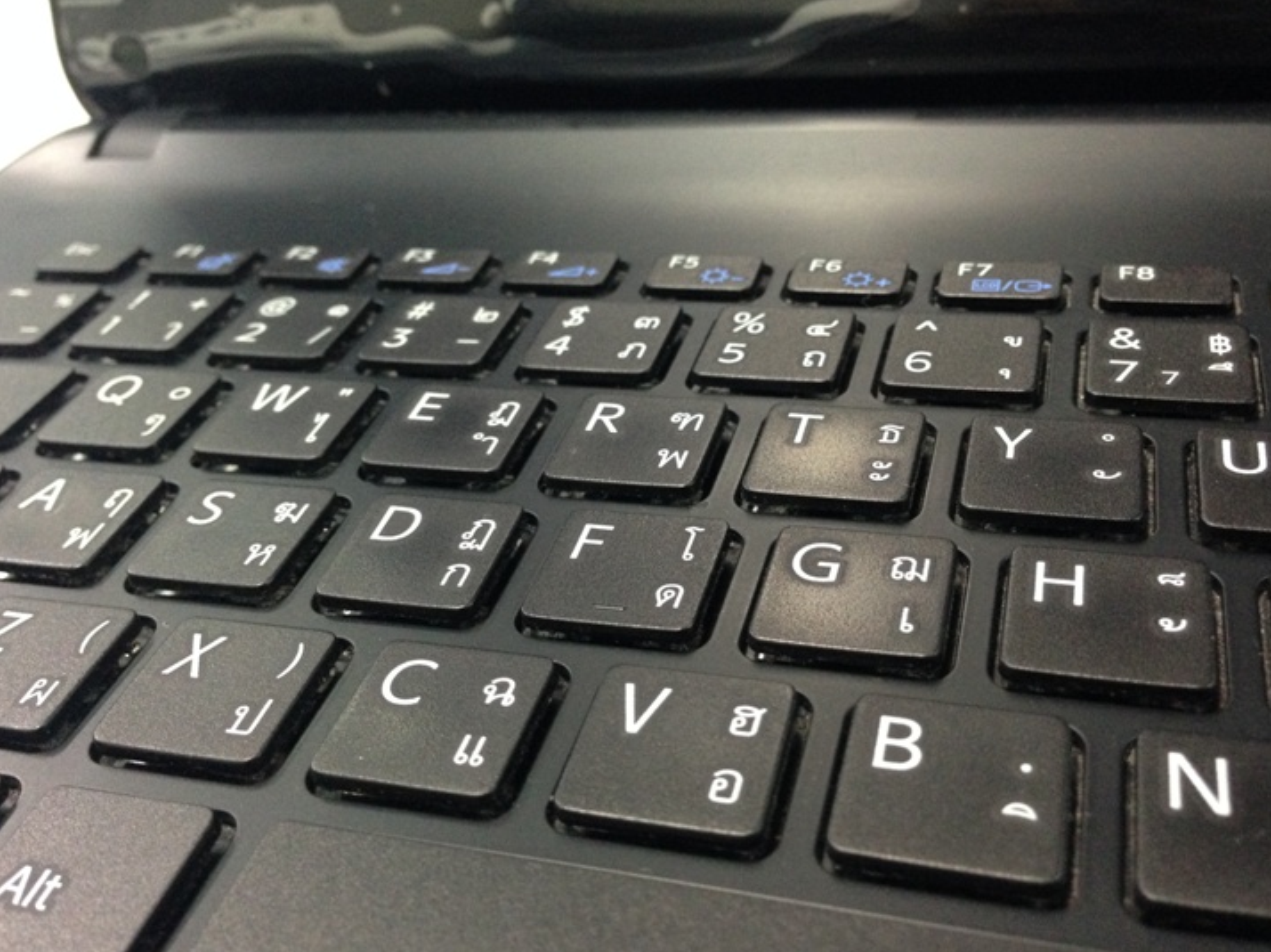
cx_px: 652
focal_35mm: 37
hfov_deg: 50.1
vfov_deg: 38.6
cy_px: 434
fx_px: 1358
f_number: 2.4
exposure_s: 1/20
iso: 320
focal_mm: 4.12
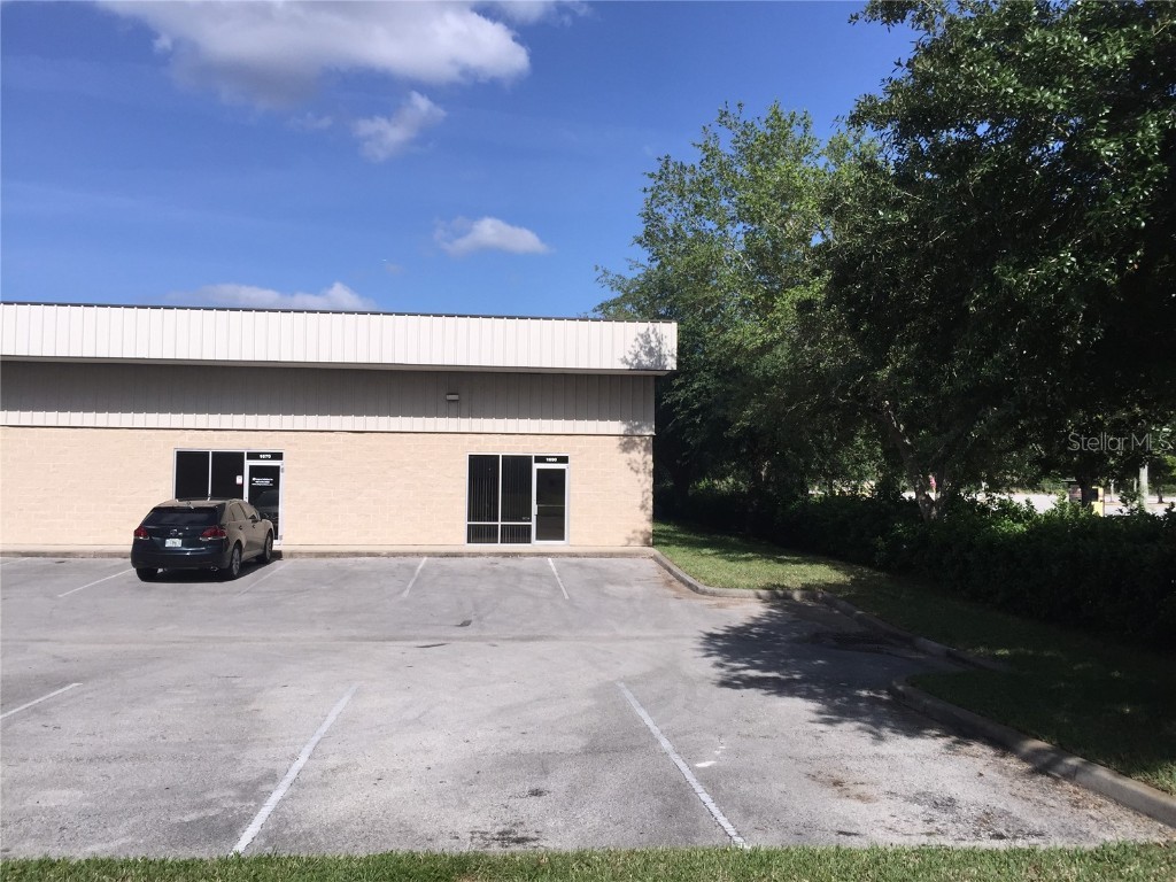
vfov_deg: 48.2
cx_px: 588
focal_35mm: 29
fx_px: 985
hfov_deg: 61.7
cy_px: 441
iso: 40
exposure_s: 1/3597
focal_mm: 4.15
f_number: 2.2
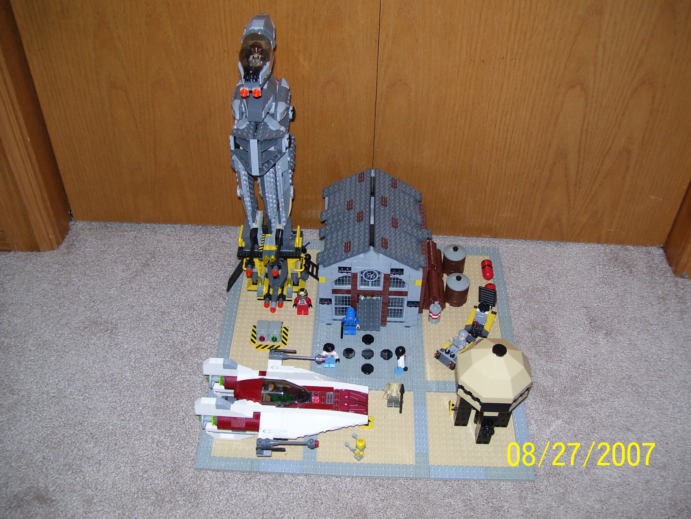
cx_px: 346
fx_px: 719
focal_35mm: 36
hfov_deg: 51.4
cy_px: 260
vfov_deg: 39.7
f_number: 2.7
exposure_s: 1/60
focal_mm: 6
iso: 80
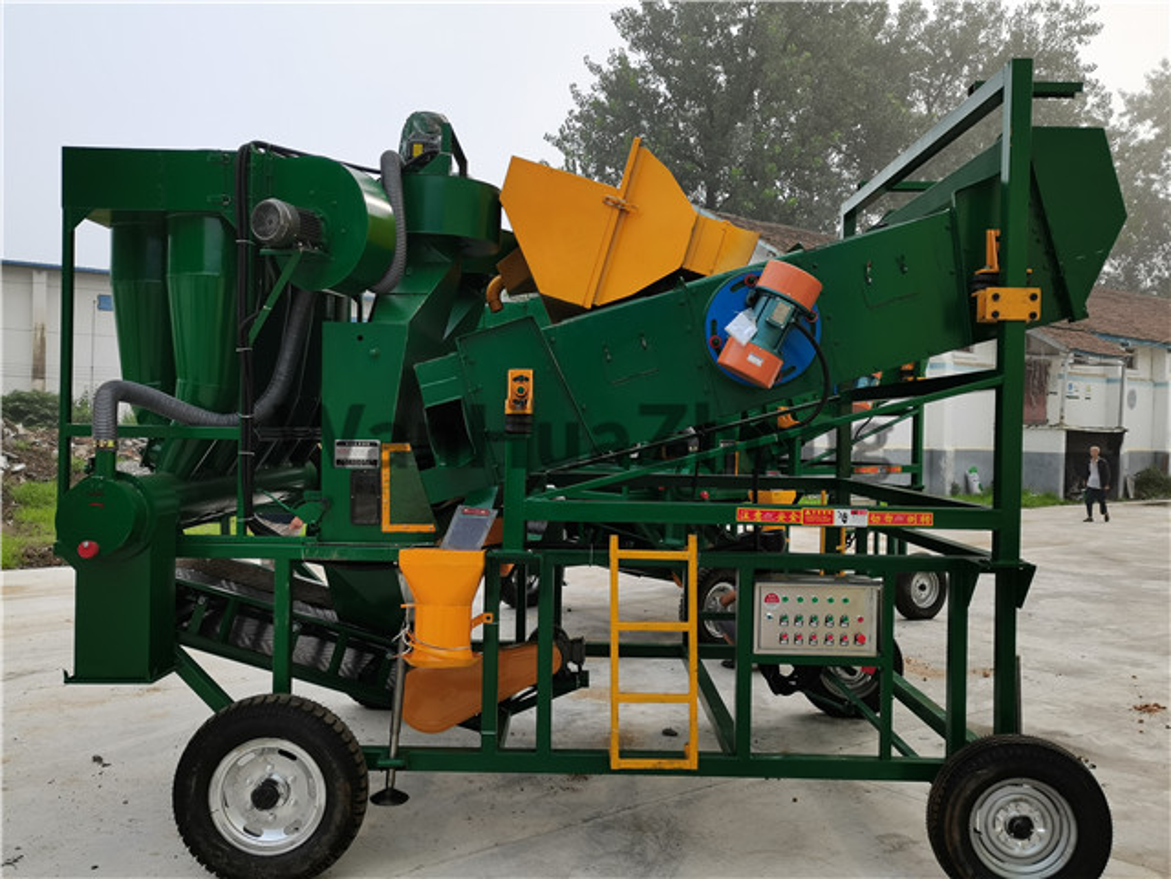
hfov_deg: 58.4
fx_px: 1049
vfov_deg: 45.4
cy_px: 440
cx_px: 586
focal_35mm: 31
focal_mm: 5.58
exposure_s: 1/594
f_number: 1.8
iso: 50
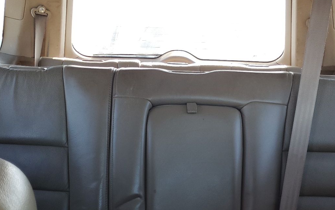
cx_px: 176
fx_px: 393
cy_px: 192
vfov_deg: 28.6
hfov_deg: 46.2
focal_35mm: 43
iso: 78
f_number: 1.5
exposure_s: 1/120
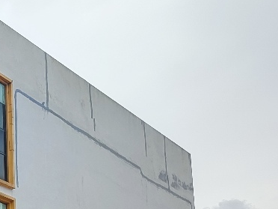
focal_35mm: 88
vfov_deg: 16.0
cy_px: 260
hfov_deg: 17.7
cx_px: -231
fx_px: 707
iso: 50
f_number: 1.89
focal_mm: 5.89
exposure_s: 1/788
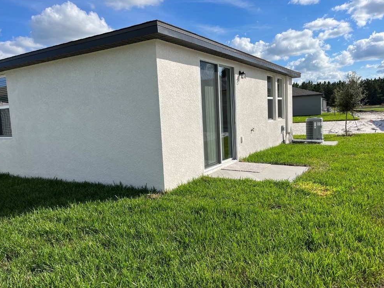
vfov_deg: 51.4
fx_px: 300
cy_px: 144
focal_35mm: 27
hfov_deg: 65.3
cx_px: 190
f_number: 1.6
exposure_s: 1/5319
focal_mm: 5.1
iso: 50
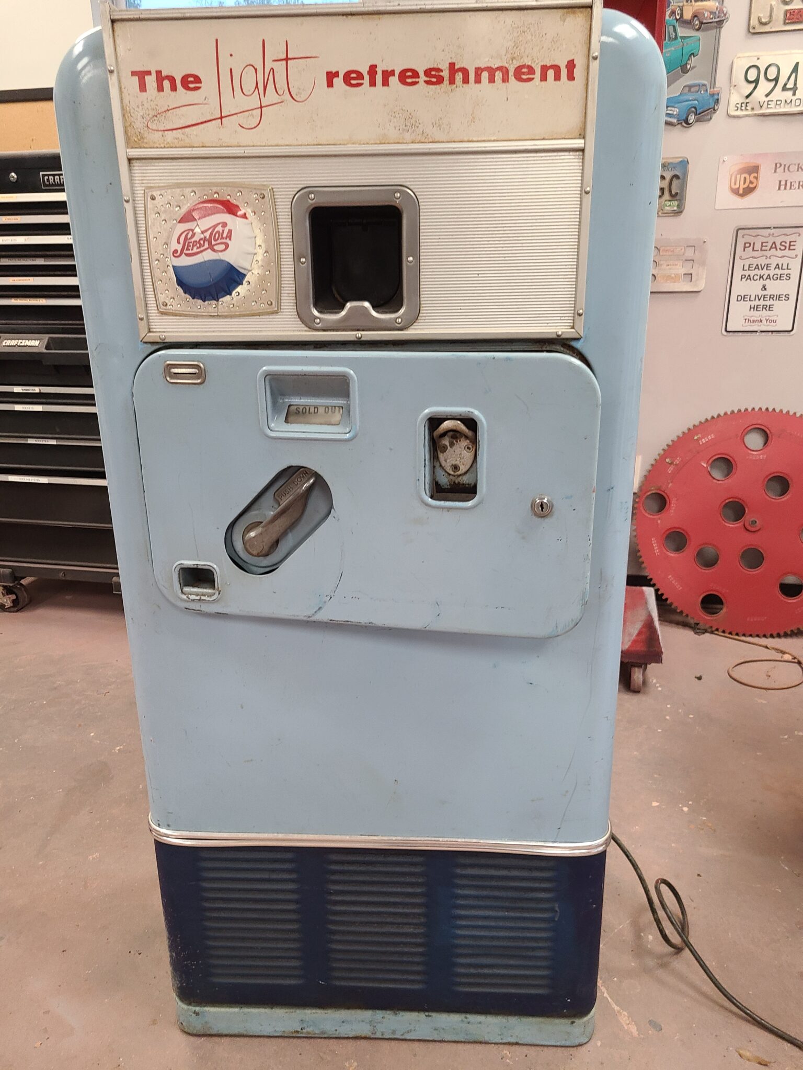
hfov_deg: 53.1
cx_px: 402
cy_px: 535
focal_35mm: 26
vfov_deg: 67.3
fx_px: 804
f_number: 1.8
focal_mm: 5.4
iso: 200
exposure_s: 1/60
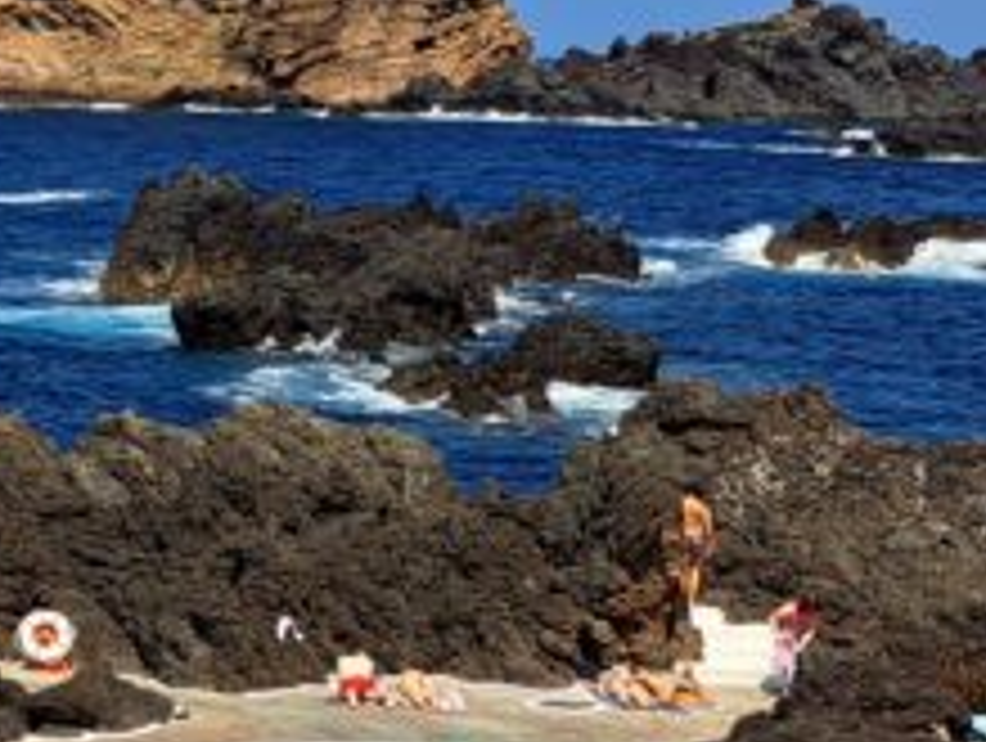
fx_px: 3195
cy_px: 549
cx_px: -1009
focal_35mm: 112
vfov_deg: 13.2
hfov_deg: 14.5
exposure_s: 1/2179
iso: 50
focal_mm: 5.23
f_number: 1.8
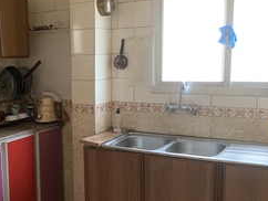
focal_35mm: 49
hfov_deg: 37.5
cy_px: 121
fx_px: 380
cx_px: 54
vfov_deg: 29.6
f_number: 1.8
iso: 320
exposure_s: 1/60
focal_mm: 4.25
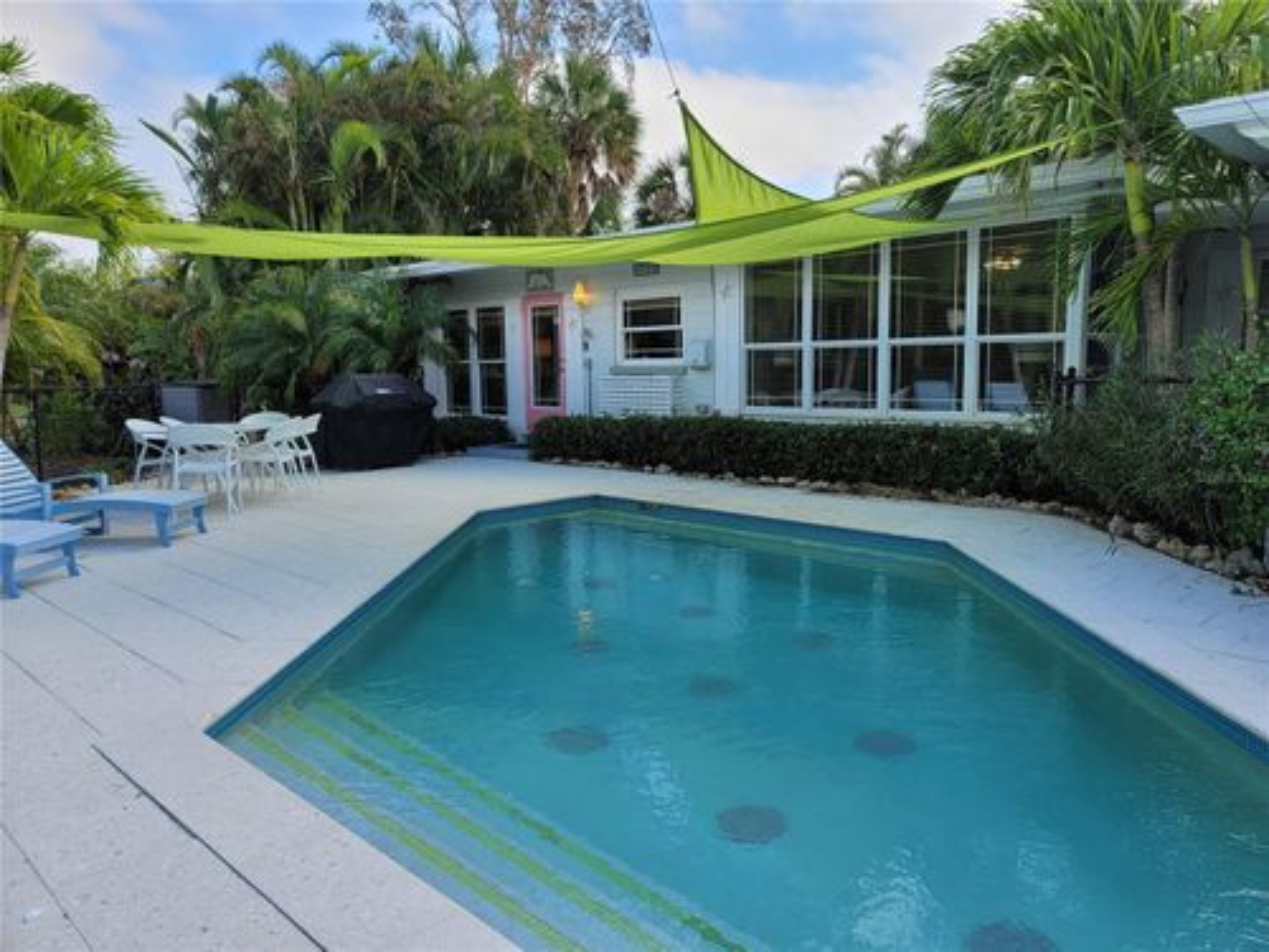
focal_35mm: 25
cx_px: 634
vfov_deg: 54.9
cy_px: 476
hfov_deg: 69.4
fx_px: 916
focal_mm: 7
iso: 20
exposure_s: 1/316
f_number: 1.8
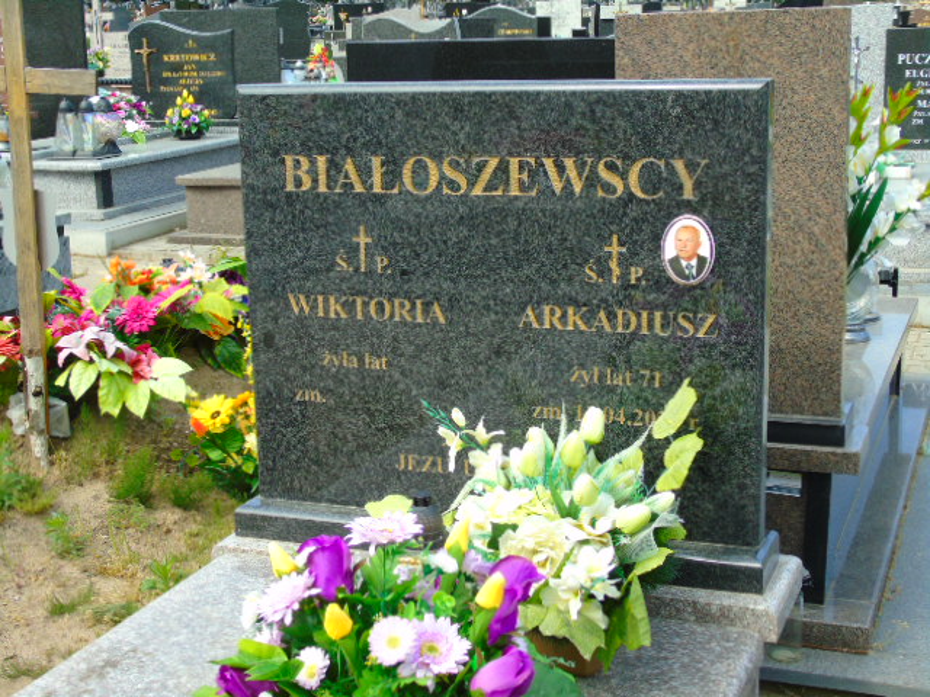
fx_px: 1451
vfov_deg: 27.0
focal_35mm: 54
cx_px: 465
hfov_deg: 35.5
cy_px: 348
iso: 80
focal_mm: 9.6
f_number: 4.3
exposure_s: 1/200
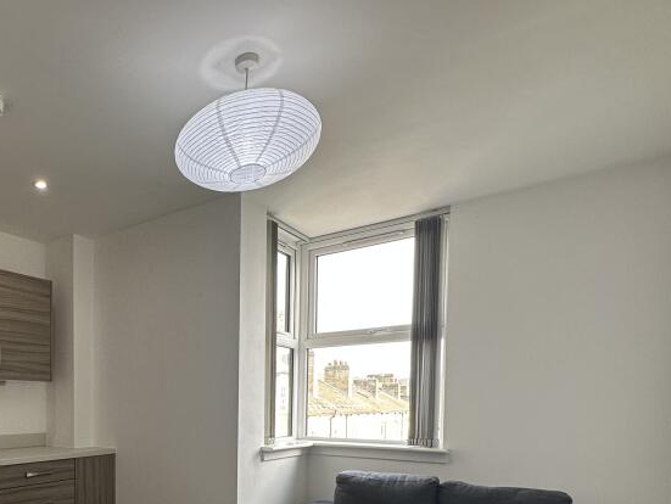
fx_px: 504
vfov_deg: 48.9
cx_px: 128
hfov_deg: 61.3
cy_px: 429
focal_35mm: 26
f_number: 2.2
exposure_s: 1/99
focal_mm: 2.22
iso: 100
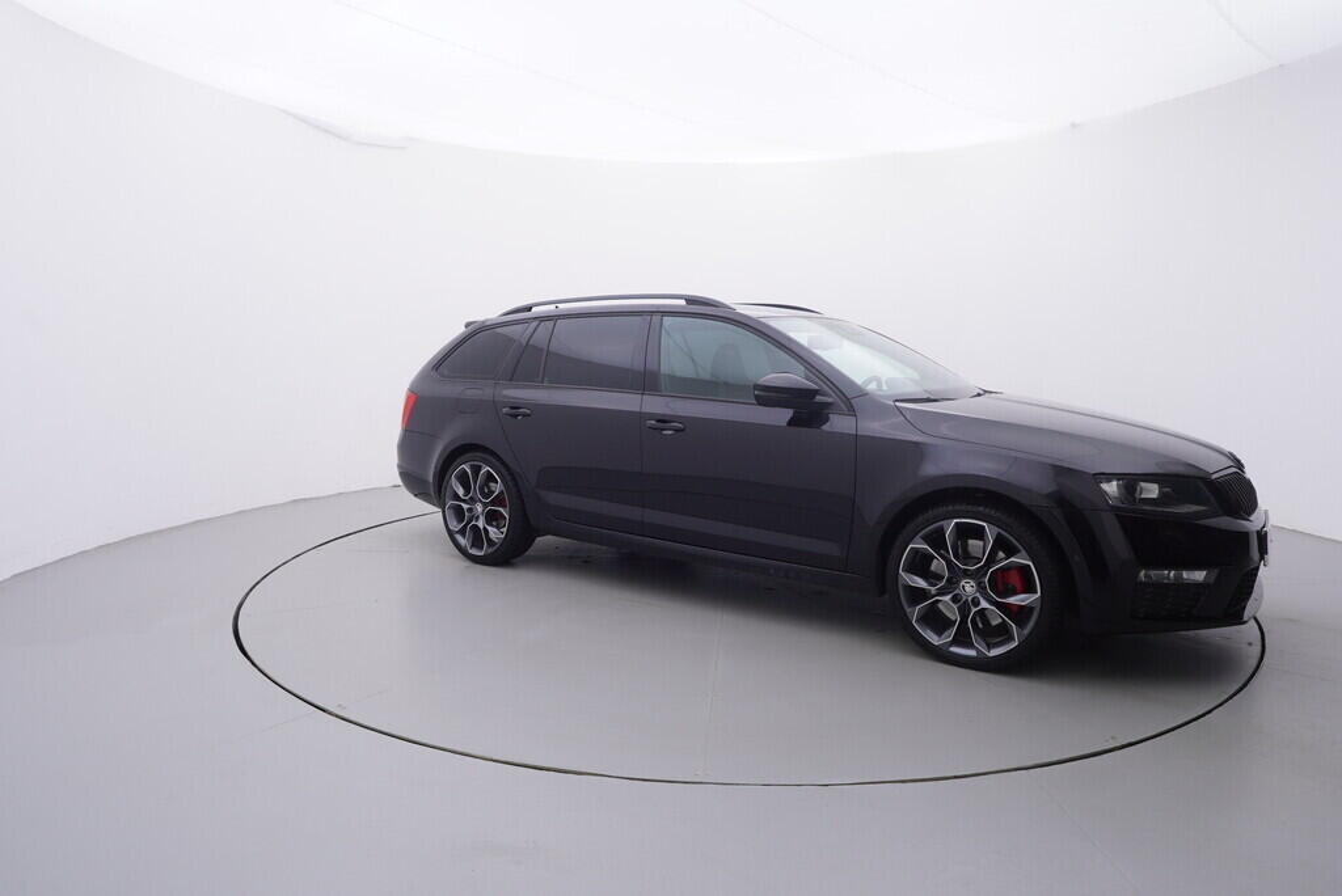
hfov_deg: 77.3
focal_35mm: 22
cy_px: 448
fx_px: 839
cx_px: 671
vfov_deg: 56.2
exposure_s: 1/80
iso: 200
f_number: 5
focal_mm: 15
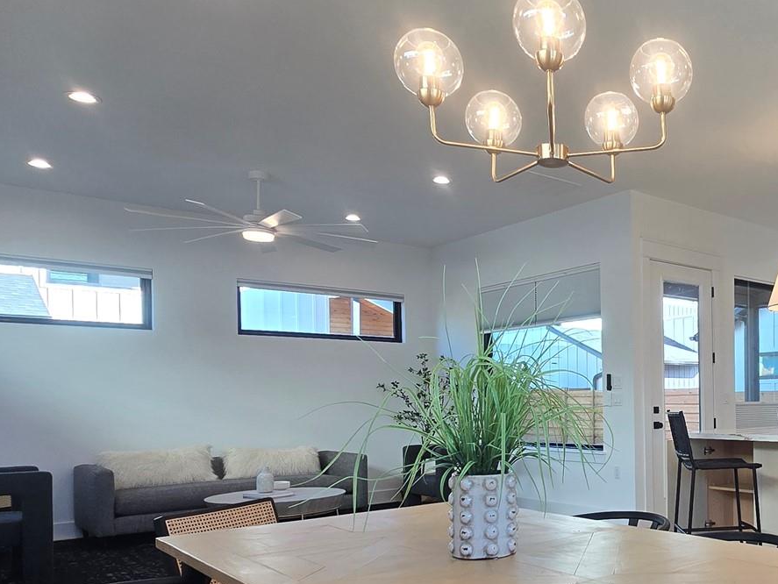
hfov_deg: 53.9
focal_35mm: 30
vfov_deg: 45.6
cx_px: 671
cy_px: 420
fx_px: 675
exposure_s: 1/120
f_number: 2.2
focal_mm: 2.2
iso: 64
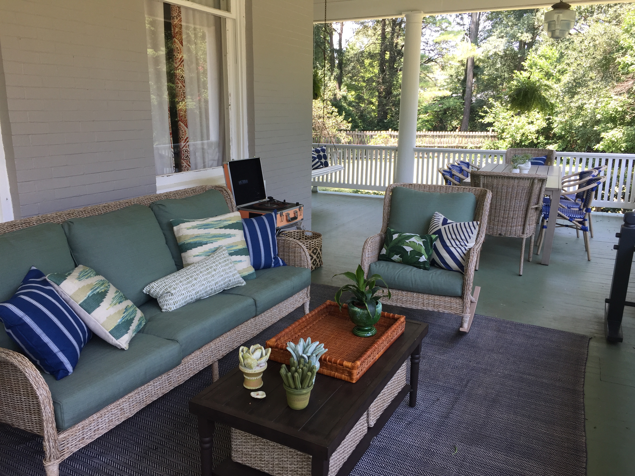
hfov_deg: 61.7
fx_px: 532
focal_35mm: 29
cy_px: 238
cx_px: 318
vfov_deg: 48.2
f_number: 2.2
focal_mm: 4.15
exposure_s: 1/120
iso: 32
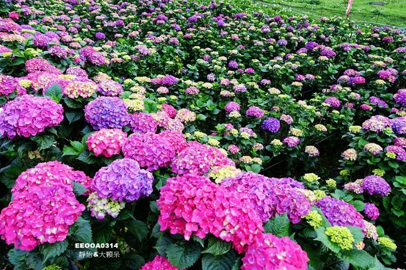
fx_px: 271
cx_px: 203
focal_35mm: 24
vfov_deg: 53.1
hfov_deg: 73.8
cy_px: 135
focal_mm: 8.8
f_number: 3.2
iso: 125
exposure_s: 1/80
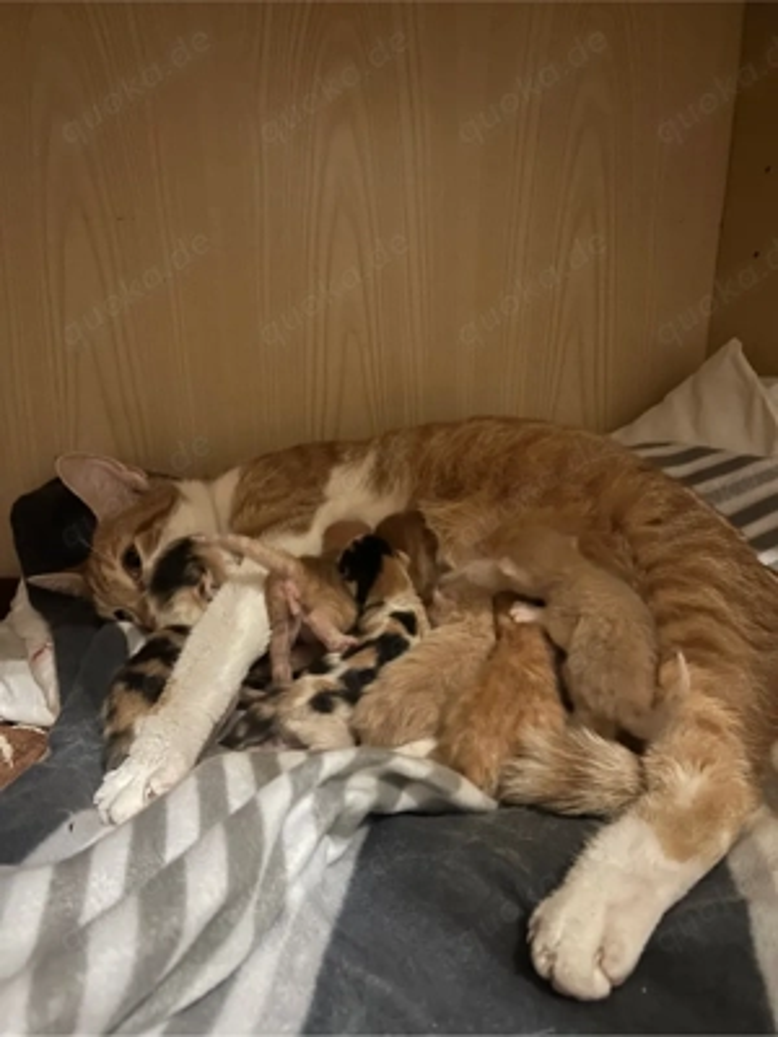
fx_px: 779
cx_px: 389
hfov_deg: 53.1
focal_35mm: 26
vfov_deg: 67.3
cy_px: 518
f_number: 1.5
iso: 800
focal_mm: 5.7
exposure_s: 1/17
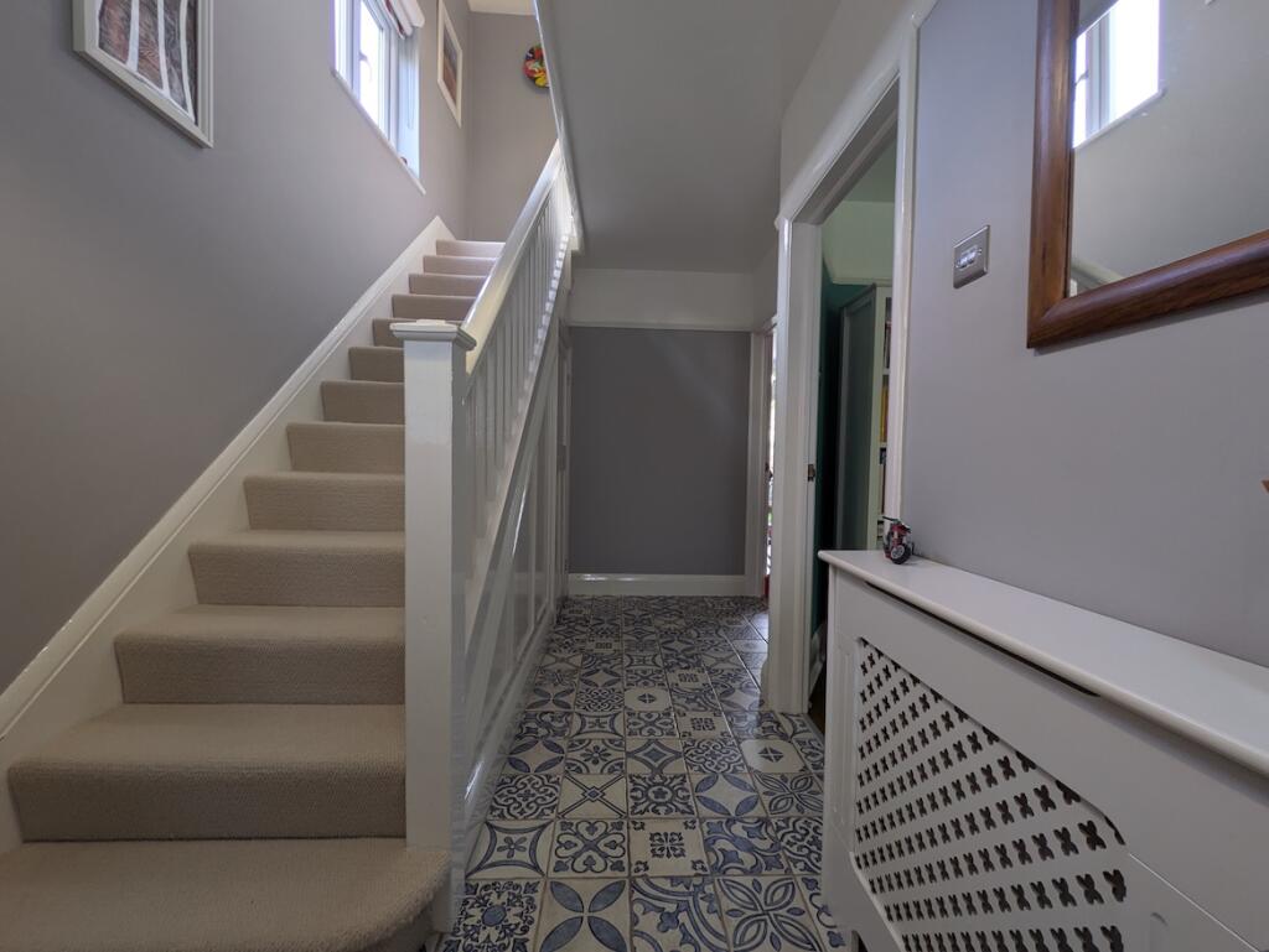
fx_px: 513
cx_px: 634
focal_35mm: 14
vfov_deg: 85.7
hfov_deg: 102.0
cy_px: 476
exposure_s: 1/25
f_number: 2.2
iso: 57
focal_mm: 1.83
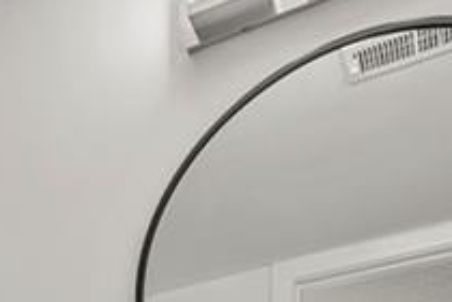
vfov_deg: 14.6
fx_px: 916
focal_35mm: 73
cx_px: -185
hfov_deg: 23.4
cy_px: 644
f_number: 8
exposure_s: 1/10
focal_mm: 15
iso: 400
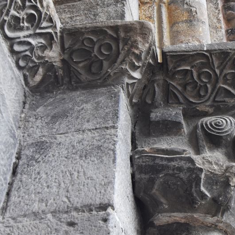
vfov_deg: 28.2
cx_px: 212
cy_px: 115
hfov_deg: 27.2
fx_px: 469
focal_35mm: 61
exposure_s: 1/60
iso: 1250
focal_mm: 24
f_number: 4.5
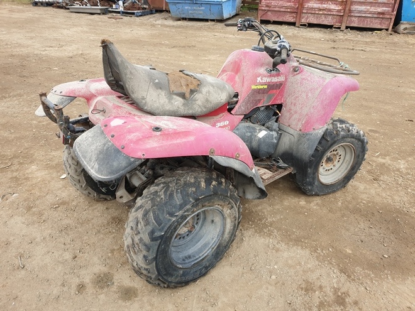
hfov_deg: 67.3
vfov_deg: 53.1
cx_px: 208
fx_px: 312
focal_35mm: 26
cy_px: 156
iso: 50
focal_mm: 4.3
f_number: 2.4
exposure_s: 1/1135
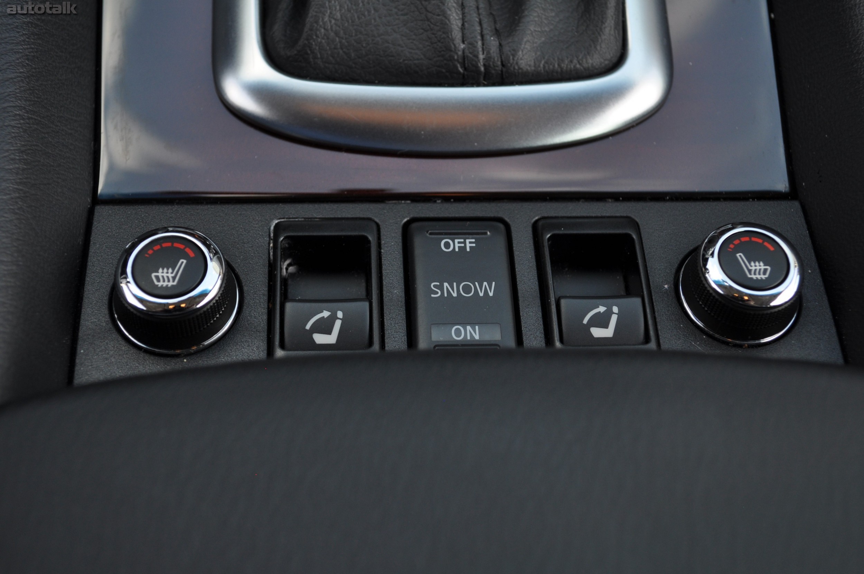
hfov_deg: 36.9
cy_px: 287
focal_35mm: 54
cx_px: 432
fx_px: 1295
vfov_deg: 25.0
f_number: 5.6
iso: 250
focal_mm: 36
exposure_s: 1/125
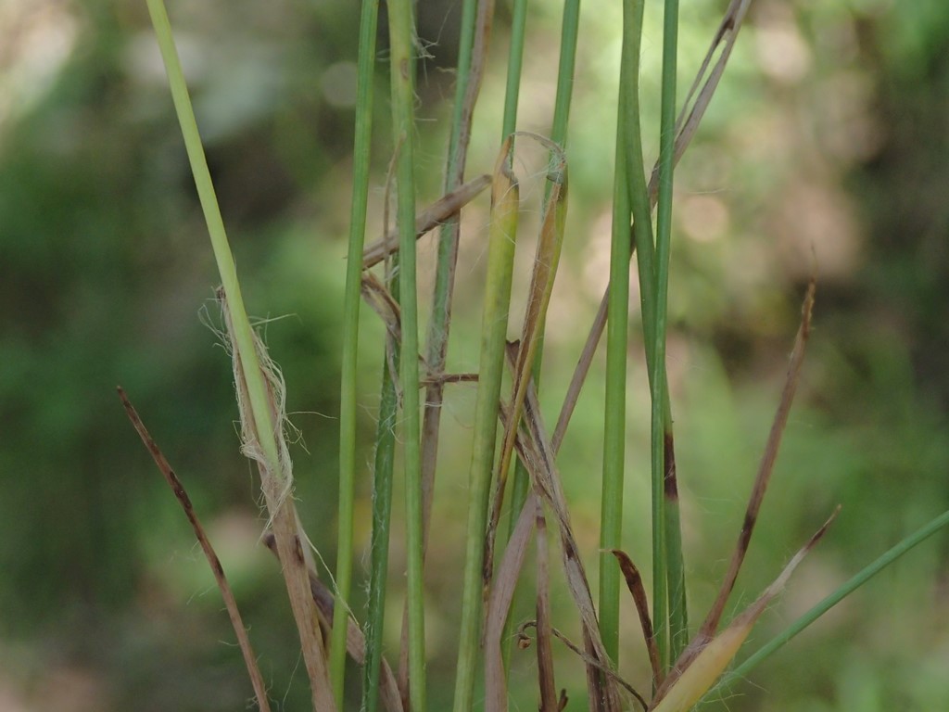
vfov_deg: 19.9
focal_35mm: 74
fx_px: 2029
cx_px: 474
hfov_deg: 26.3
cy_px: 356
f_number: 4.2
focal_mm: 13.47
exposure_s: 1/320
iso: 400
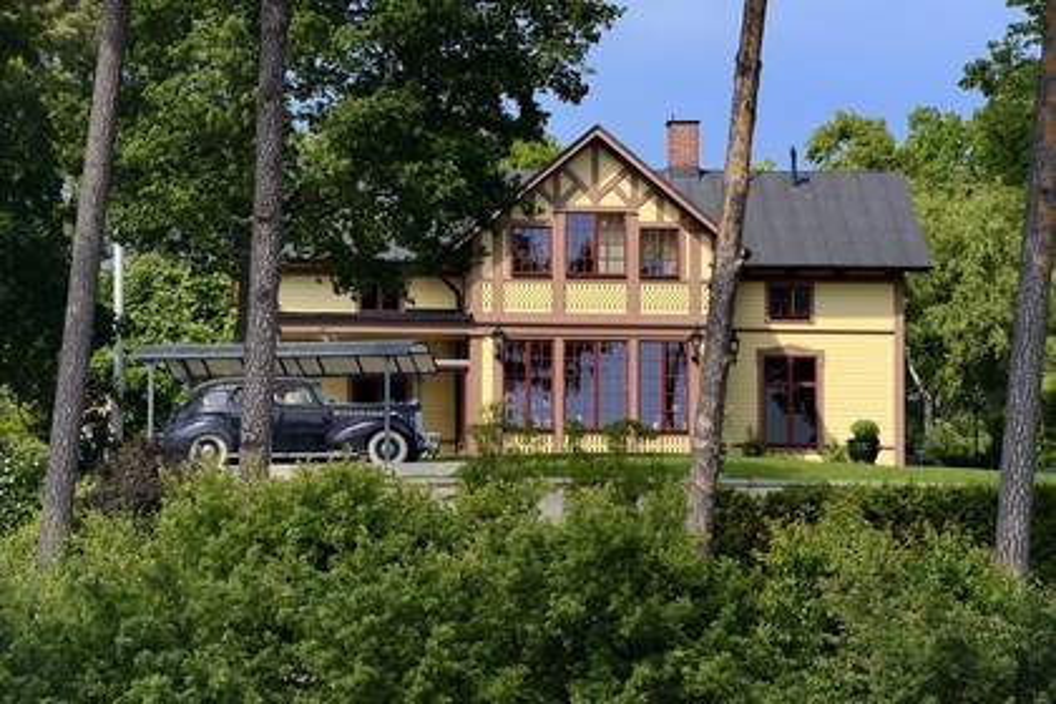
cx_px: 528
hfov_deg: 10.3
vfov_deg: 6.9
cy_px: 352
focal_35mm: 200
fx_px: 5866
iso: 200
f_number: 11
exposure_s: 1/320
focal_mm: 200
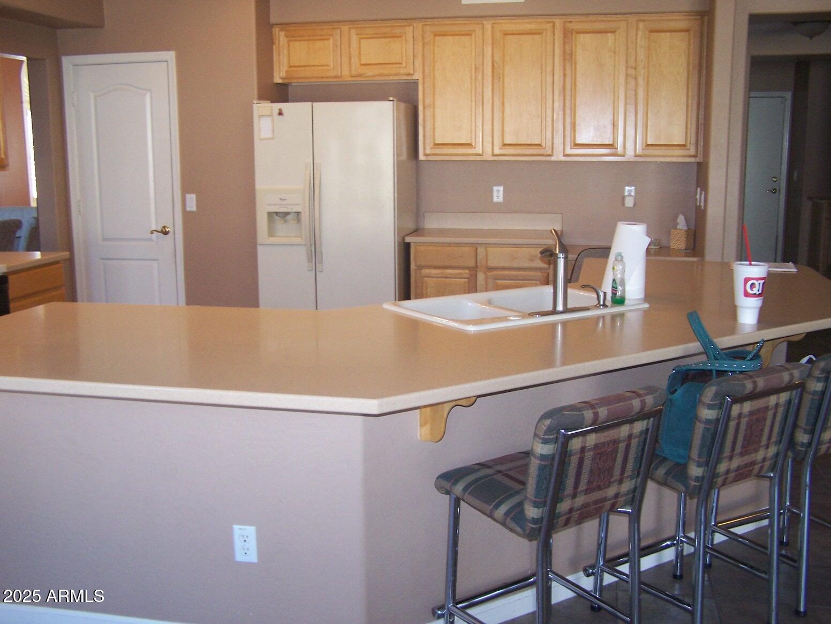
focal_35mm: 38
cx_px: 416
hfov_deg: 49.0
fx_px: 912
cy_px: 312
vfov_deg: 37.7
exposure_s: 1/60
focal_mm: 6.3
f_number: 2.8
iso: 140
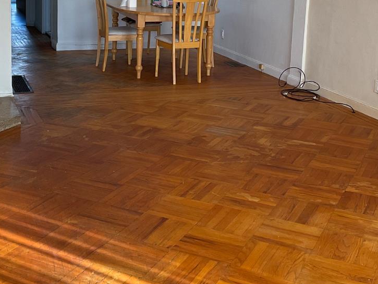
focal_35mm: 60
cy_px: 48
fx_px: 655
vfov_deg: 24.0
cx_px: 162
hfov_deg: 32.1
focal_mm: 3
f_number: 1.8
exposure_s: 1/120
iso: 32
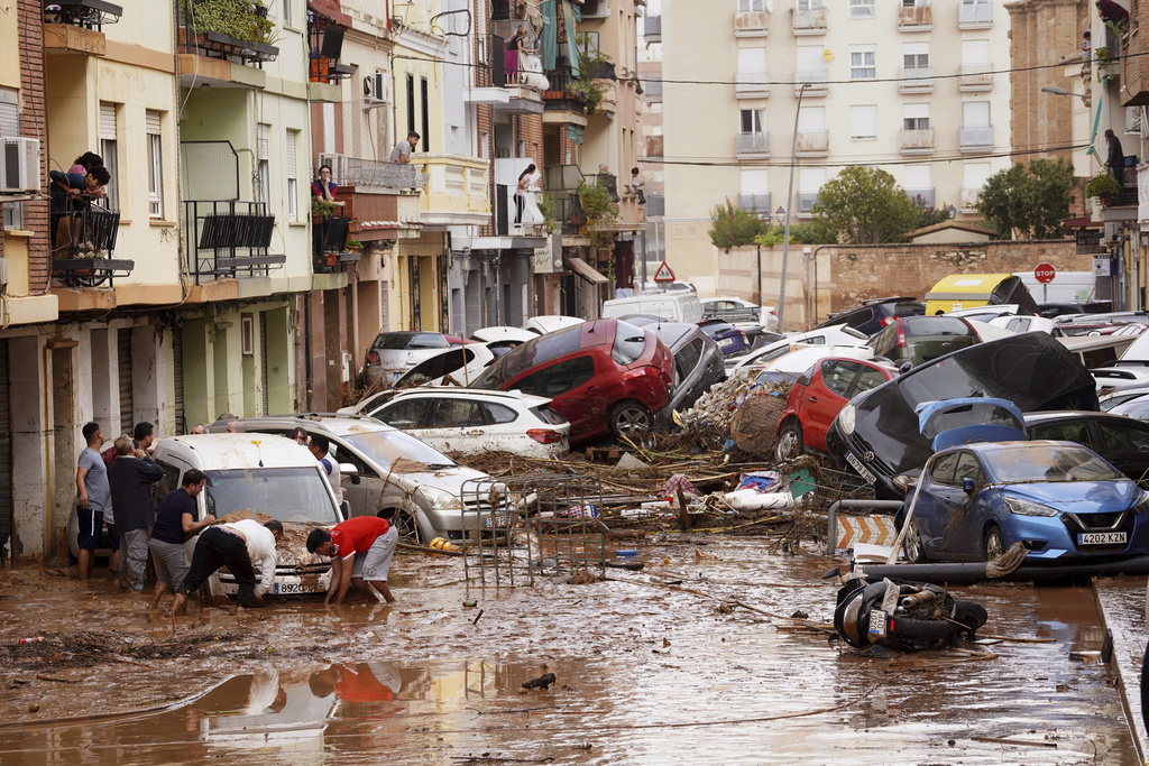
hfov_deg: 14.5
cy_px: 383
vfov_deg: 9.7
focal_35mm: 141
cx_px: 574
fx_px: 4501
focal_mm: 141
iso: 1000
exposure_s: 1/500
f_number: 7.1
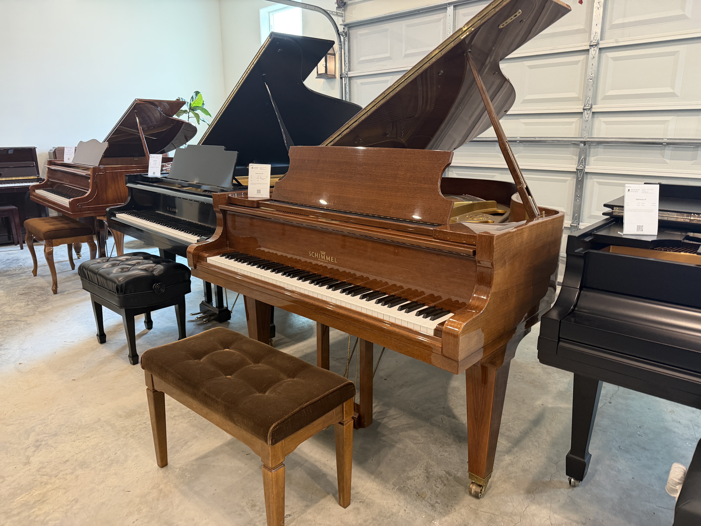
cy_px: 263
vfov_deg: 56.8
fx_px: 486
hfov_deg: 71.6
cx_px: 350
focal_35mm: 24
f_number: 1.78
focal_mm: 6.76
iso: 250
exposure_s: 1/60
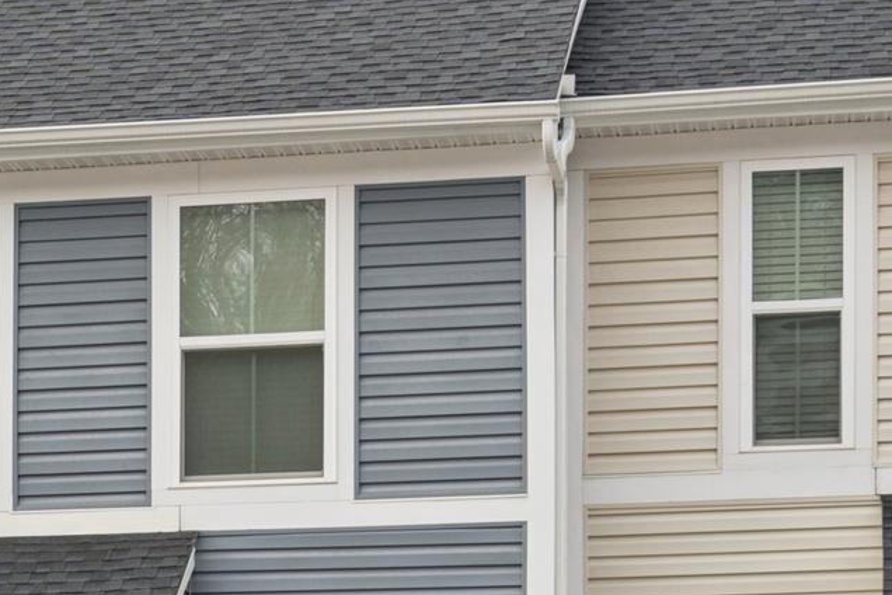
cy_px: 535
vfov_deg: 9.4
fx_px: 3592
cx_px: -27
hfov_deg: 13.9
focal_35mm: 145
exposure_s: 1/125
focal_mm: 30
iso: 100
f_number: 8
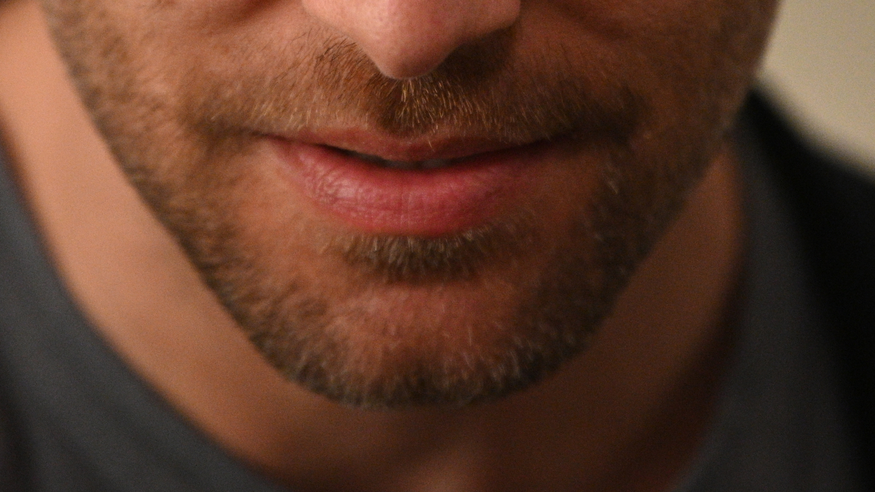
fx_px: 10348
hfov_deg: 4.8
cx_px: 358
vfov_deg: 2.7
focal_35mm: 446
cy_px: -119
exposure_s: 1/125
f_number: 2.8
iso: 6400
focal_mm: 200
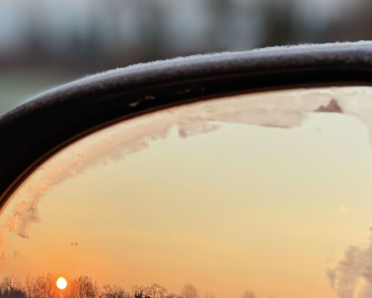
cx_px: 195
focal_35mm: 121
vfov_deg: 12.6
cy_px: 279
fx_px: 1332
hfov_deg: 15.9
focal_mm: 6
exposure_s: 1/361
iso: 25
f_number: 2
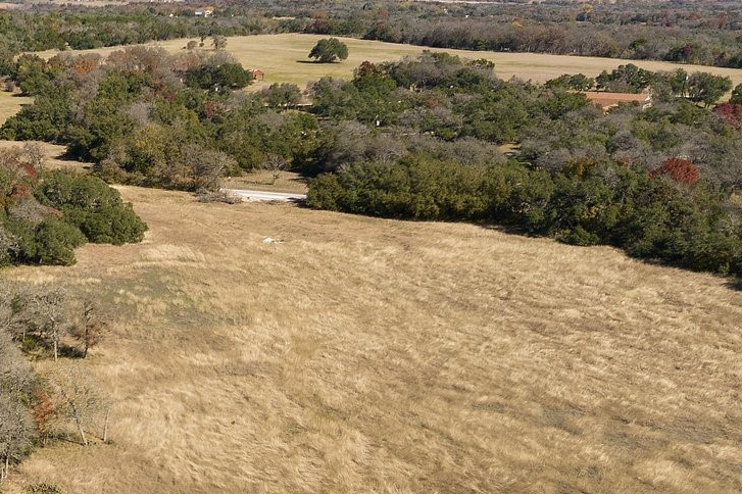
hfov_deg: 29.4
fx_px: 1277
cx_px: -66
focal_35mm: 62
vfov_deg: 21.2
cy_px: 476
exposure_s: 1/2000
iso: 130
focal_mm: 8.38
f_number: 2.8
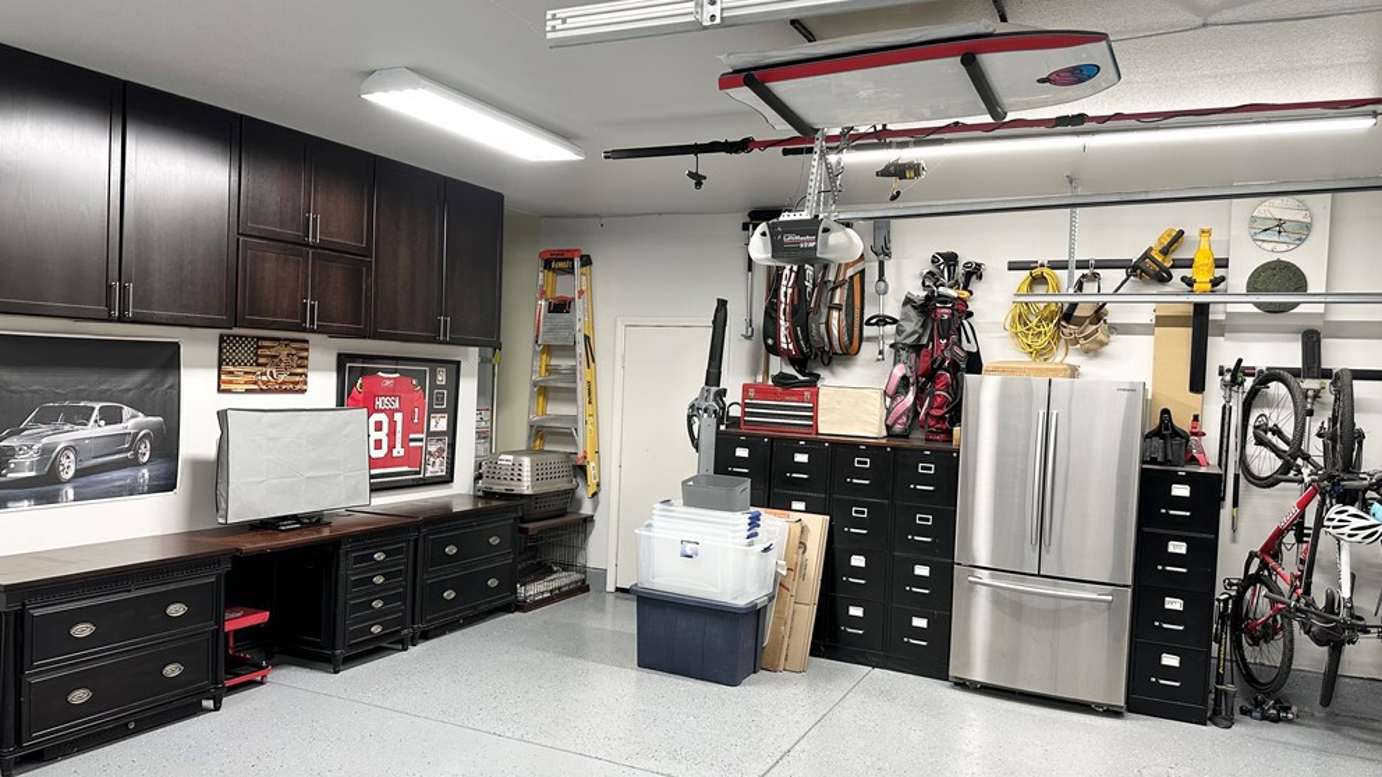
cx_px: 694
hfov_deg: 69.9
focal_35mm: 27
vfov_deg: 42.9
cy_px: 390
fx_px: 989
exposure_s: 1/60
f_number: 1.78
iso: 125
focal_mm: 6.86
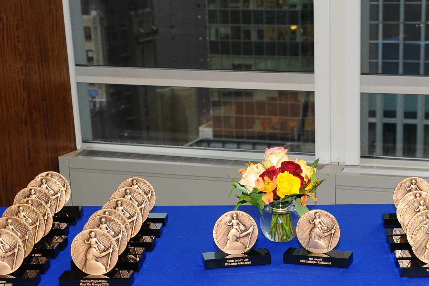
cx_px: 291
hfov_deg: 23.8
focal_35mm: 85
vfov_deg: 15.8
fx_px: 1013
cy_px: 271
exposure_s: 1/60
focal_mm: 42
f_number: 7.1
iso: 1600
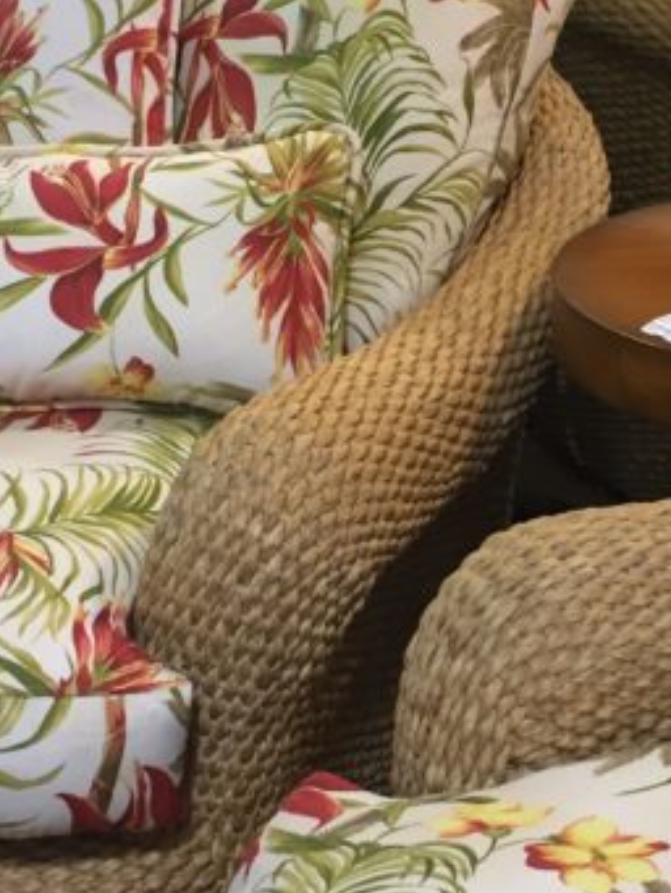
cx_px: 482
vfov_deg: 22.5
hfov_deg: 16.9
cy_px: 500
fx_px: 2247
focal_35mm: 87
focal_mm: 4.15
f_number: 2.2
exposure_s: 1/30
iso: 100
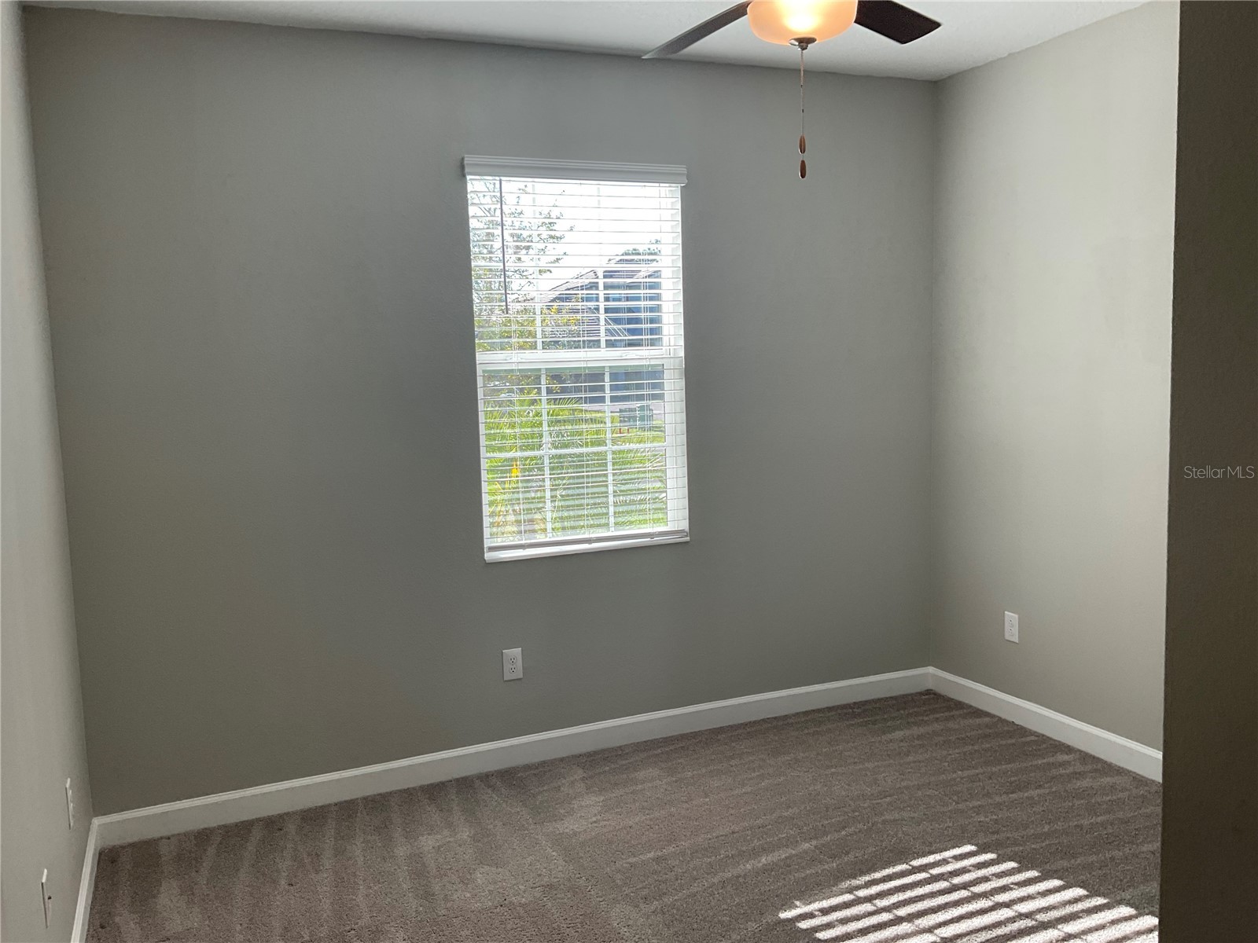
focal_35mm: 29
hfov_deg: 61.7
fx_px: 1054
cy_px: 472
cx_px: 629
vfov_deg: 48.2
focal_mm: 3
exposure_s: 1/120
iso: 20
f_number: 1.8
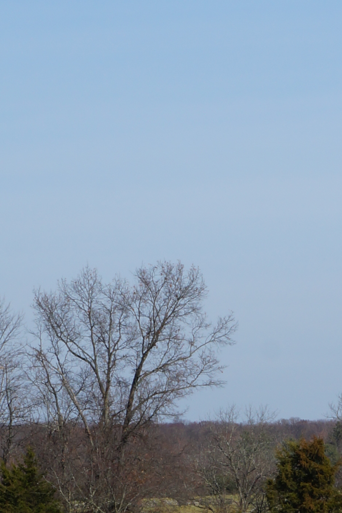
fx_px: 3577
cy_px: 318
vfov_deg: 8.2
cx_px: 558
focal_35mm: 251
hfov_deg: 5.4
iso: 100
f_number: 16
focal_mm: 43
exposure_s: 1/125
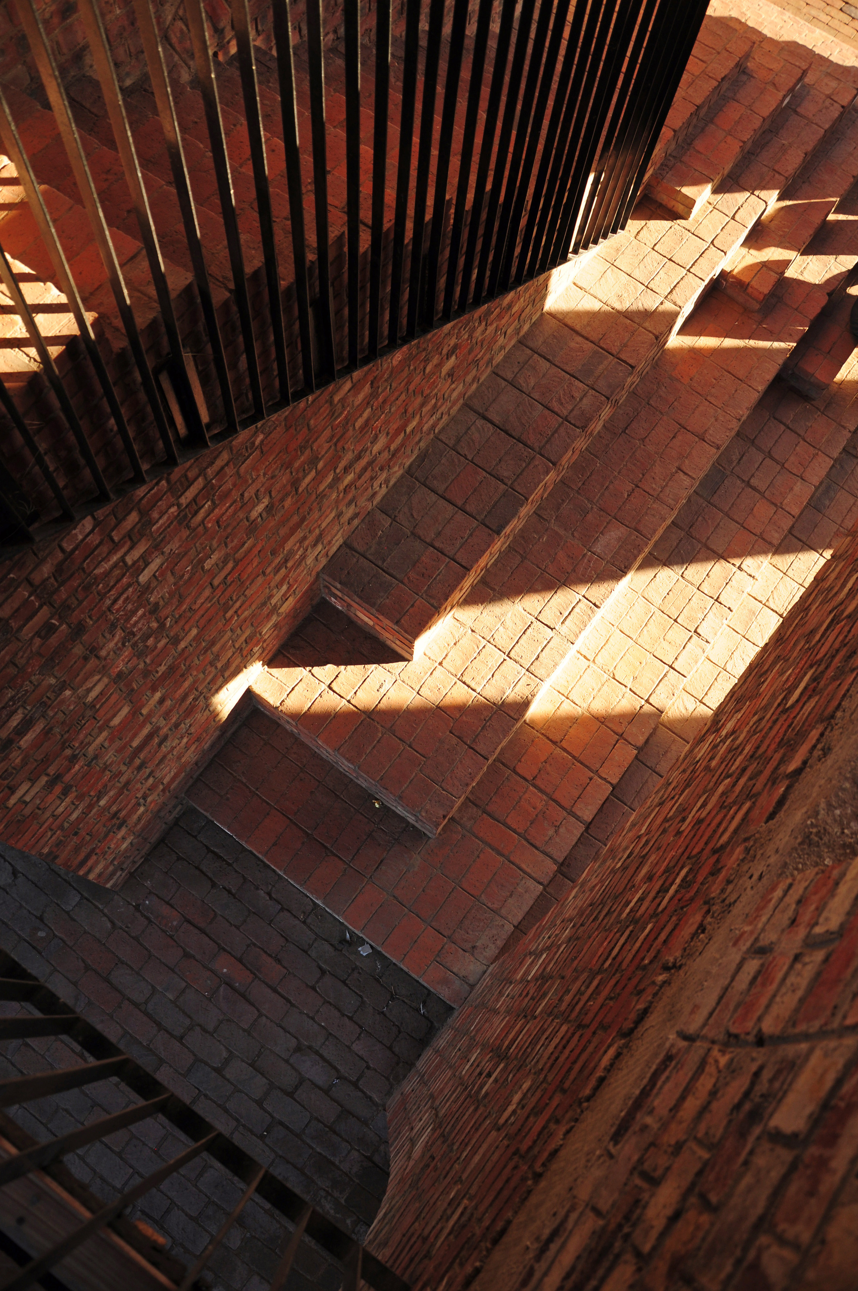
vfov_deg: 67.4
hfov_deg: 47.8
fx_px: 968
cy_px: 646
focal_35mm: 27
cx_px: 429
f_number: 3.5
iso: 200
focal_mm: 18
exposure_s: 1/320
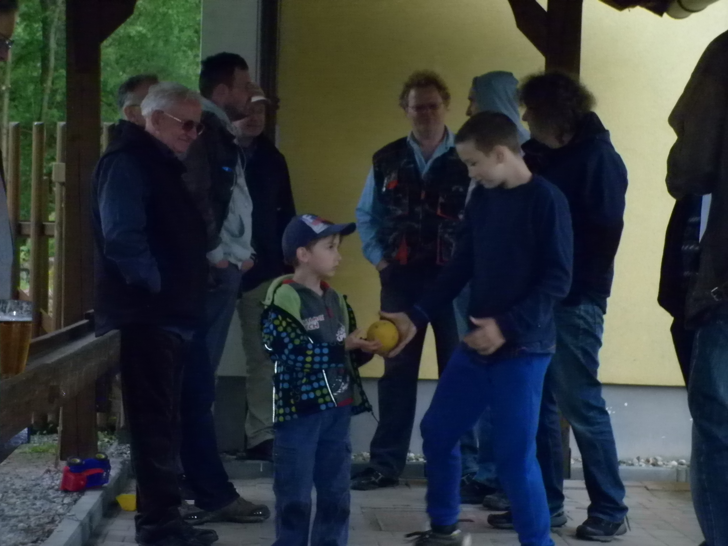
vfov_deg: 13.8
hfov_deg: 18.4
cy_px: 273
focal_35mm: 107
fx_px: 2250
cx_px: 364
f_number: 6.1
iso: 800
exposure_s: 1/100
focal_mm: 19.2
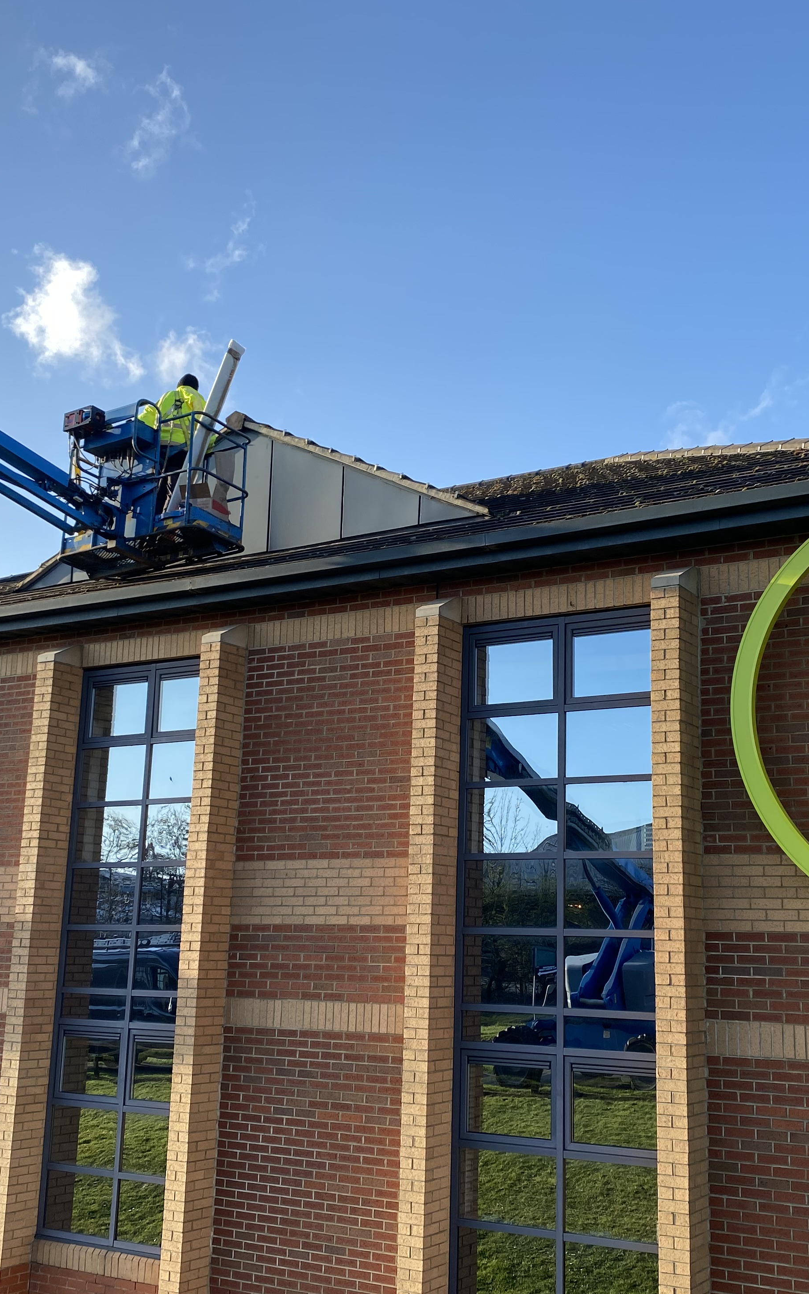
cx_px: 462
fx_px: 1340
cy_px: 668
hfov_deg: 33.5
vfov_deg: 51.5
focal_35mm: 38
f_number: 1.8
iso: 32
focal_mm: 4.25
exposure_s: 1/1147
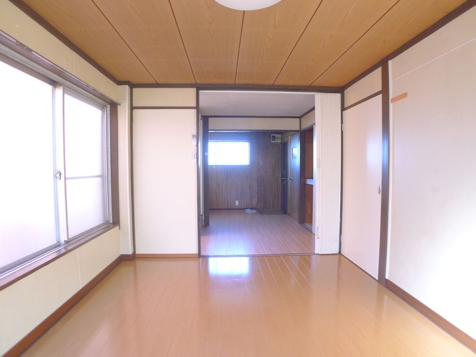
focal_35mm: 24
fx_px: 330
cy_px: 178
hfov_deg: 71.6
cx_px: 238
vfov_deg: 56.8
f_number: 2
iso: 250
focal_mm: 5.1
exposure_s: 1/60
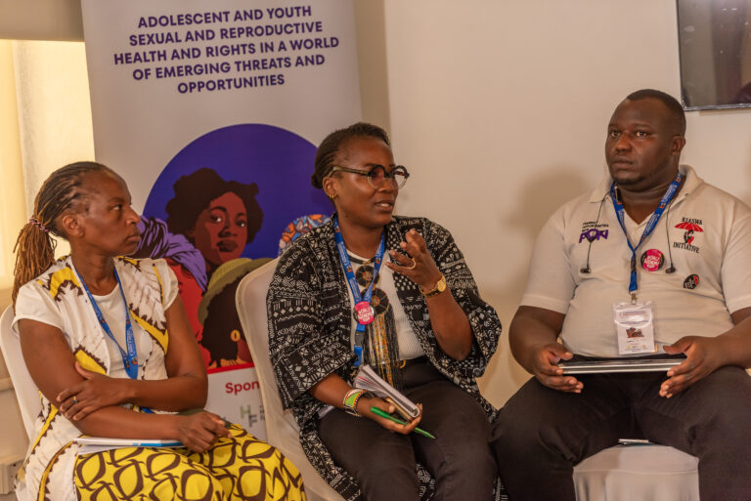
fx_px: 1461
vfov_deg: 19.5
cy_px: 250
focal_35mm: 70
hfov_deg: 28.8
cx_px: 376
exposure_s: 1/250
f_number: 2.8
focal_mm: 70
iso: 1000
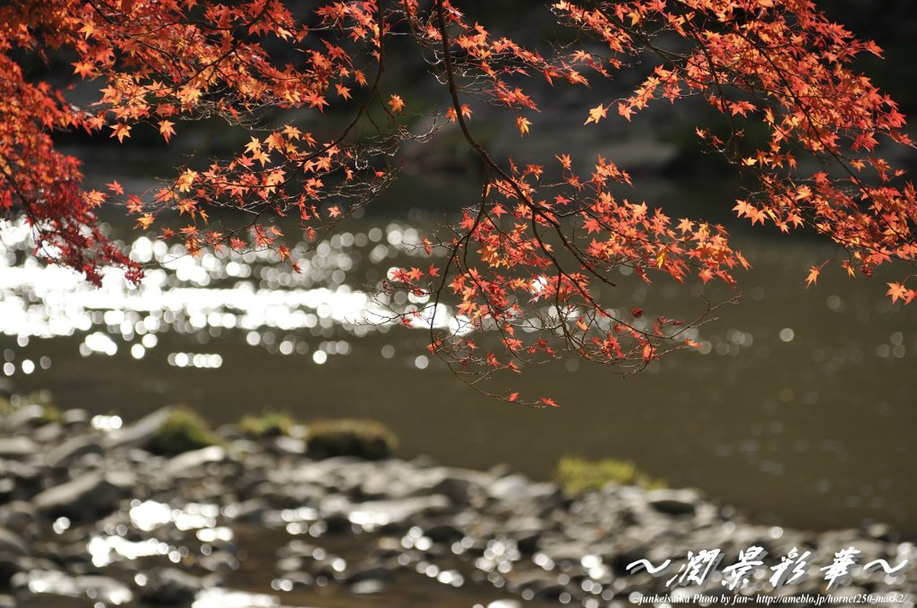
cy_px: 304
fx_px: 5149
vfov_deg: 6.8
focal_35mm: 202
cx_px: 458
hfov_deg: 10.2
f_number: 4
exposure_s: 1/1250
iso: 200
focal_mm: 135
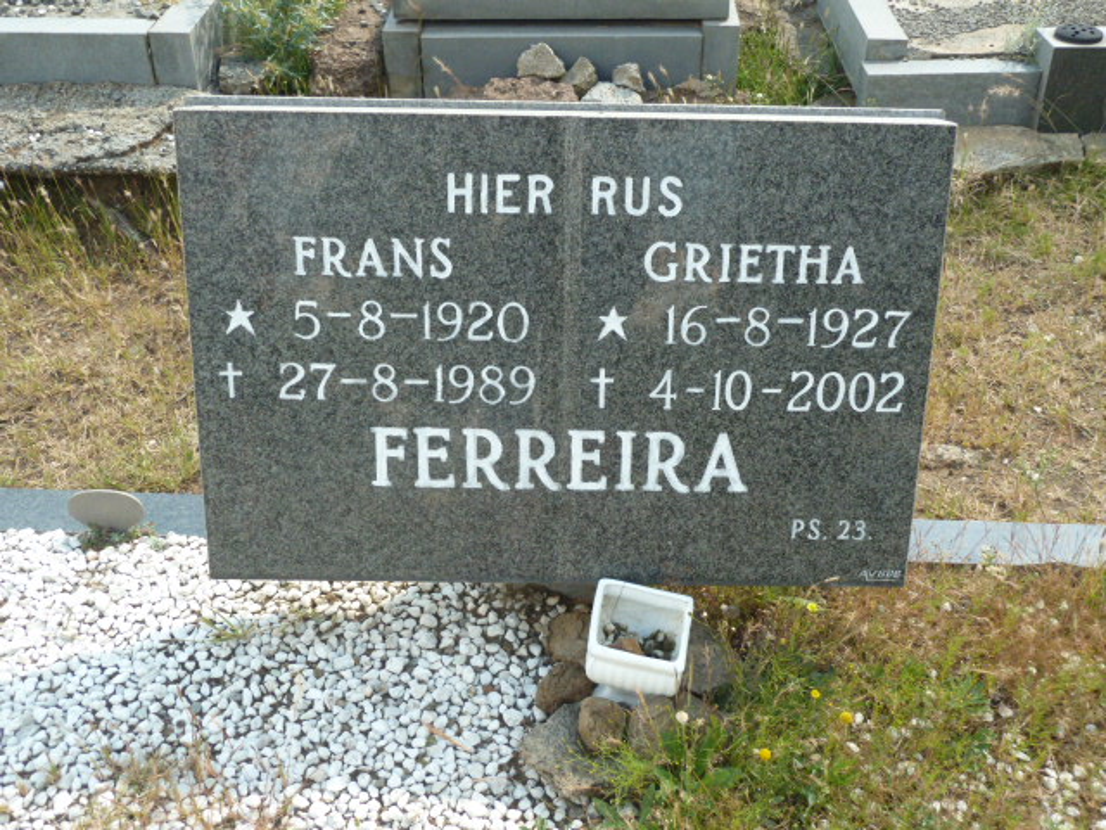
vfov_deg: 40.7
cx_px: 553
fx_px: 1118
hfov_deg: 52.6
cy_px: 415
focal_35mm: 35
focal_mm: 5.7
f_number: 4
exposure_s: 1/250
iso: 160
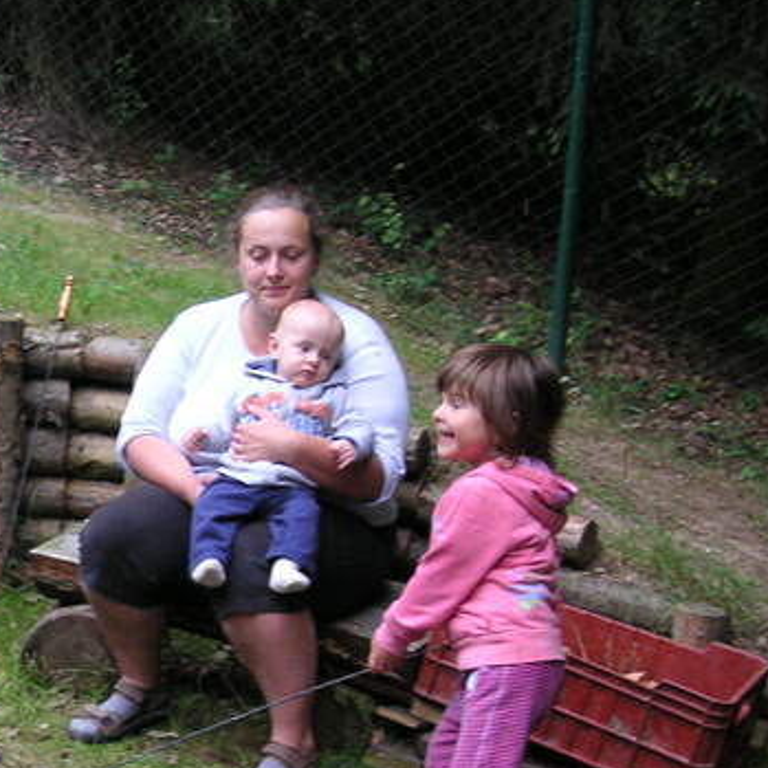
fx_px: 1883
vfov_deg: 22.9
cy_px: 559
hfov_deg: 21.9
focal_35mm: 75
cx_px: -68
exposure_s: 1/45
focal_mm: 6.1
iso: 50
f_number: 2.8
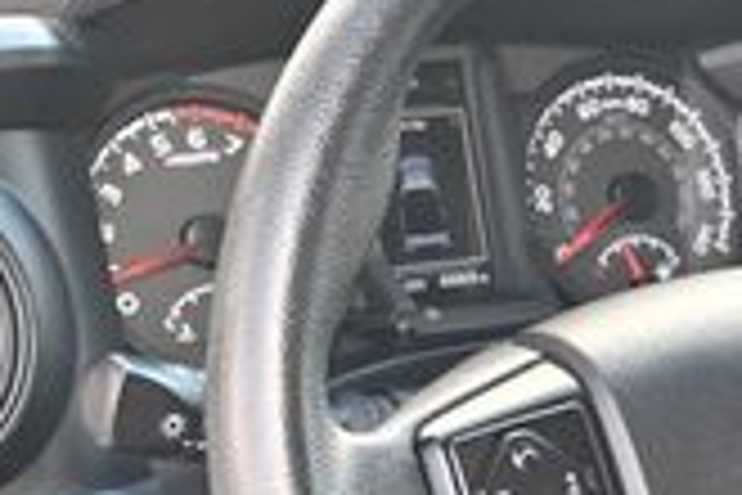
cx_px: 850
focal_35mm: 122
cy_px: 711
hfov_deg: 16.2
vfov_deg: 10.9
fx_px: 2513
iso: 500
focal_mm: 21
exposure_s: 1/125
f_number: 4
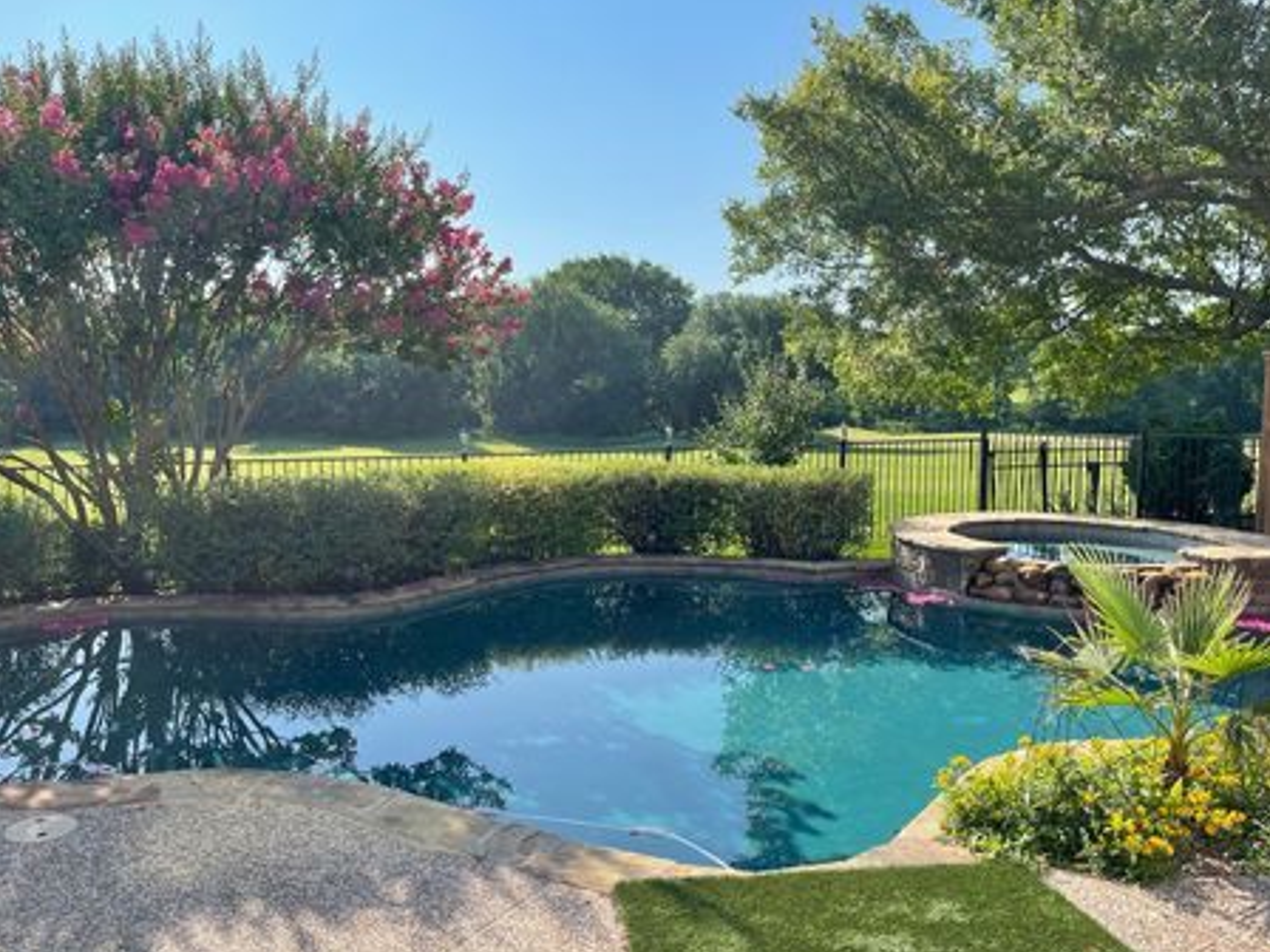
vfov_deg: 48.2
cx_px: 567
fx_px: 1064
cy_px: 477
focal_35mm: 29
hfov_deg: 61.5
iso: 32
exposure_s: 1/2165
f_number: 1.6
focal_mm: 5.1
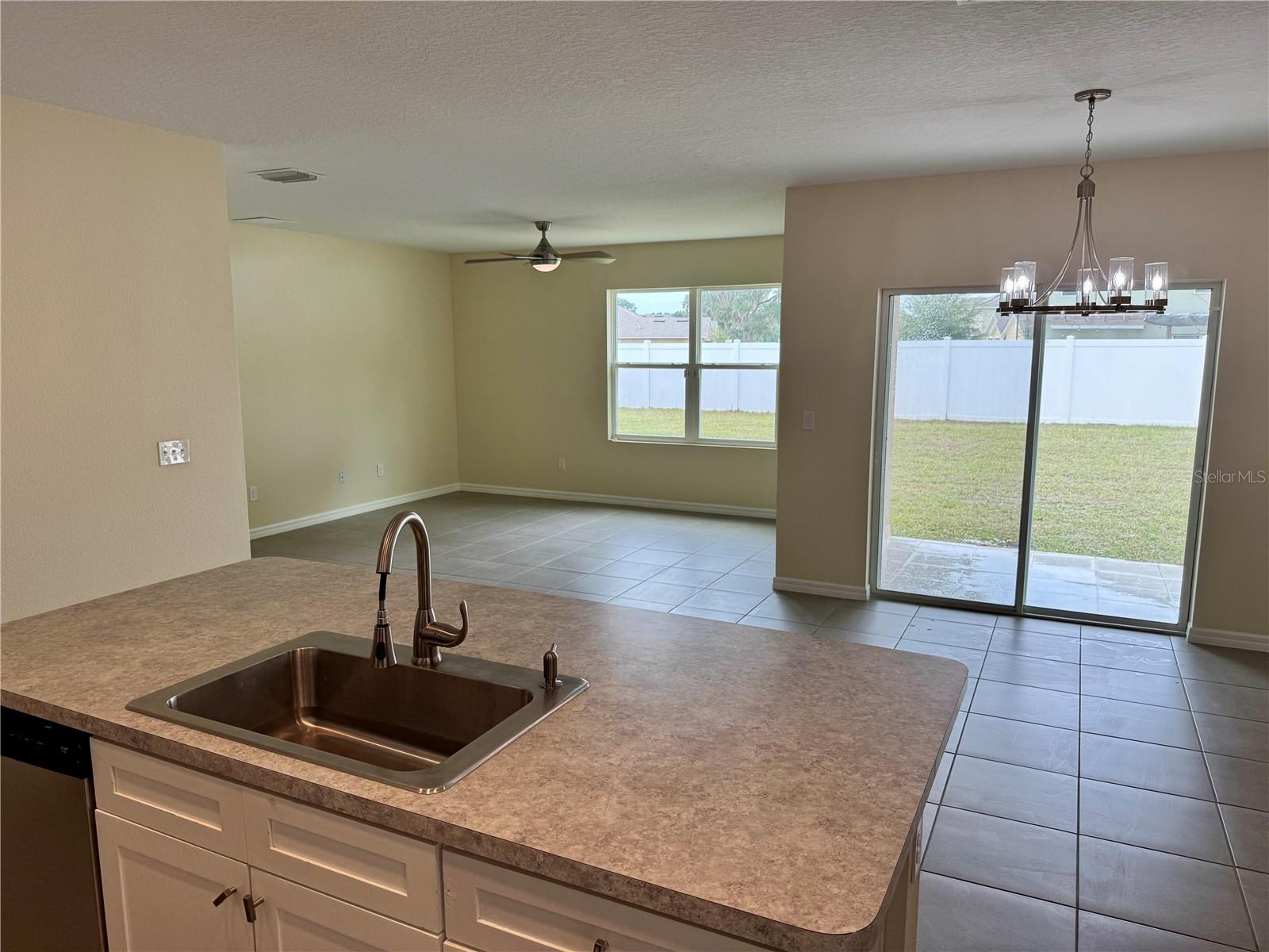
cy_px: 476
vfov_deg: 56.8
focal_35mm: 24
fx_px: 880
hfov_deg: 71.6
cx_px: 634
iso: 64
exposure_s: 1/232
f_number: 1.78
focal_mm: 6.76
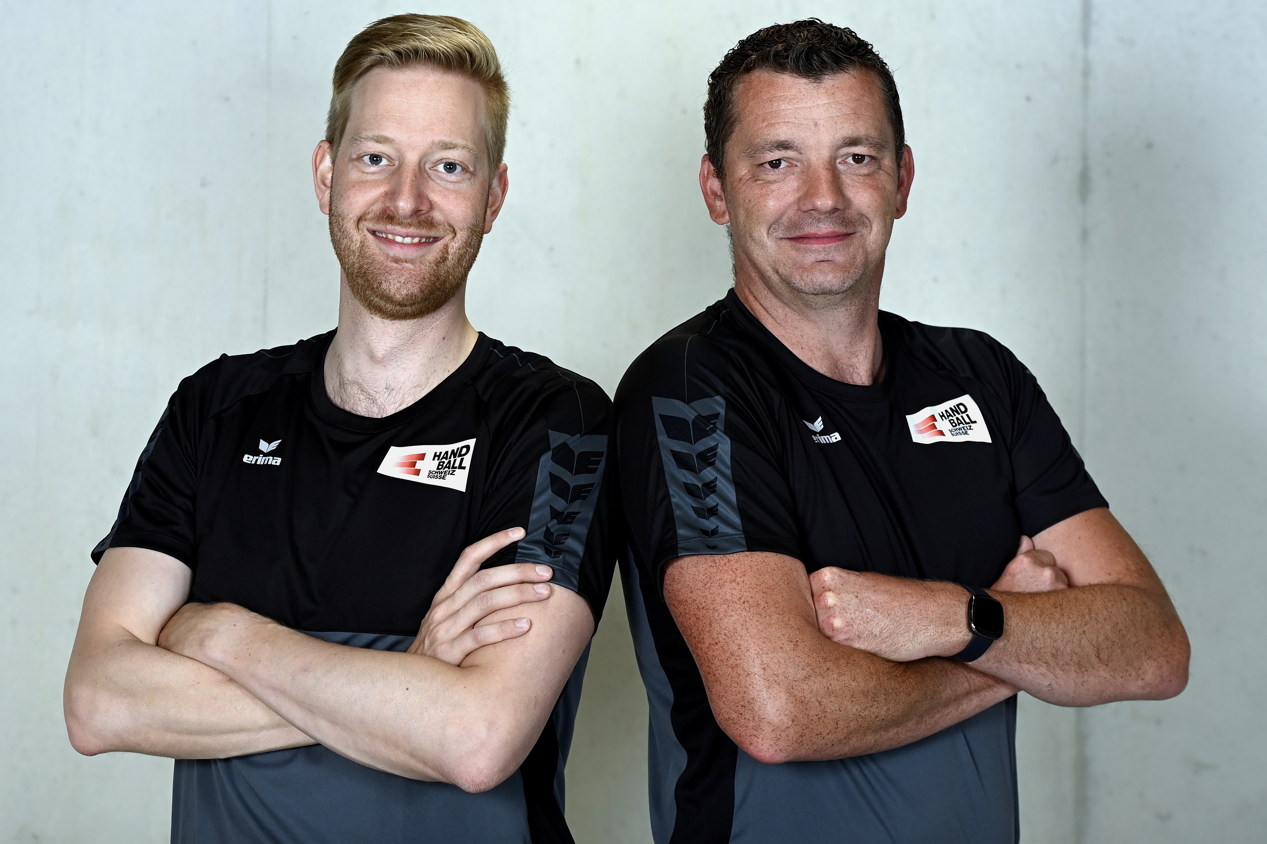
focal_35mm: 105
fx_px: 3695
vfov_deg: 13.0
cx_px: 634
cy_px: 422
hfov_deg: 19.5
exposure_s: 1/250
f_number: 5.6
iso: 250
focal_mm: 105
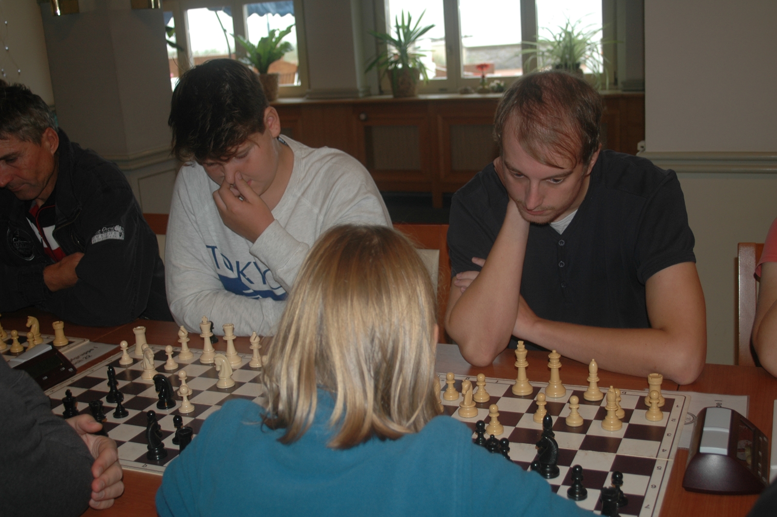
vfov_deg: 30.8
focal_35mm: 44
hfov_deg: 45.0
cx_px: 388
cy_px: 258
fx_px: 938
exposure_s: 1/60
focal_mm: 29
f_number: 4.2
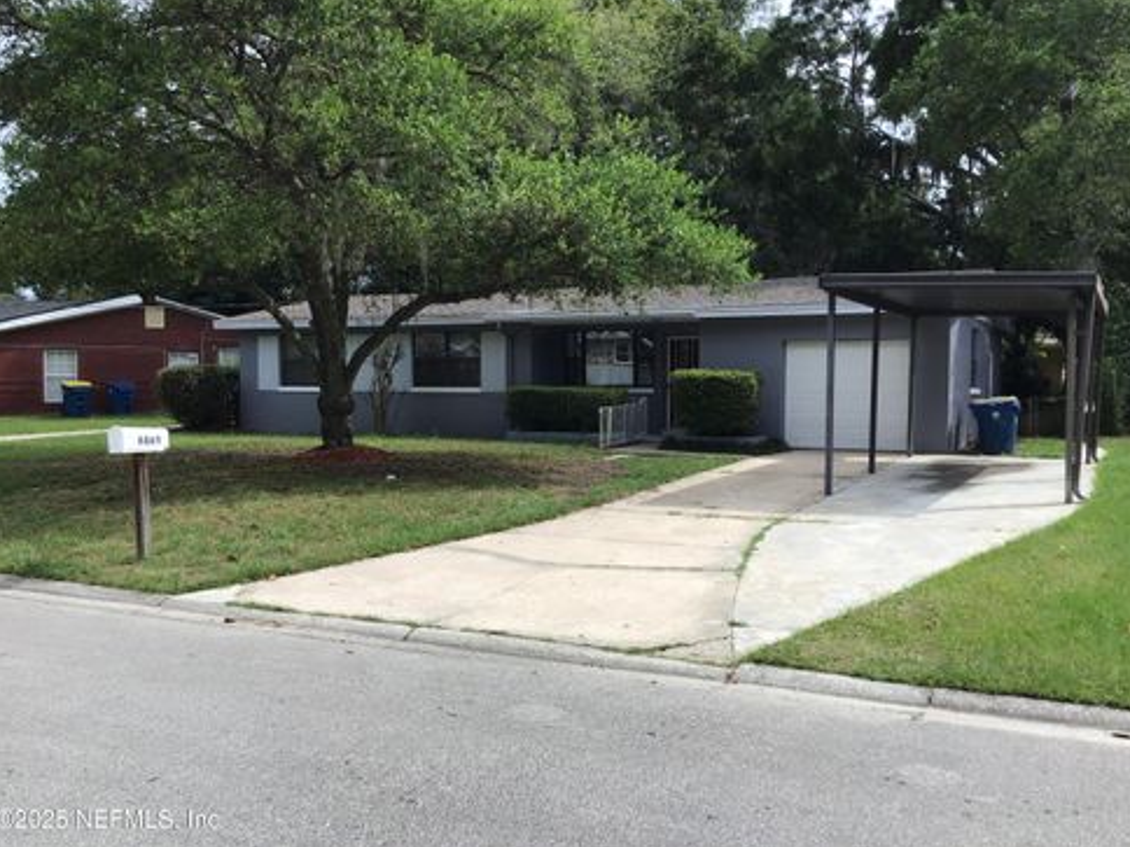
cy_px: 421
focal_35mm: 32
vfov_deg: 44.2
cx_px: 577
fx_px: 1045
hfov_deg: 56.8
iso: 25
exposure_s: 1/994
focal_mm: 3.3
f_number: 2.4
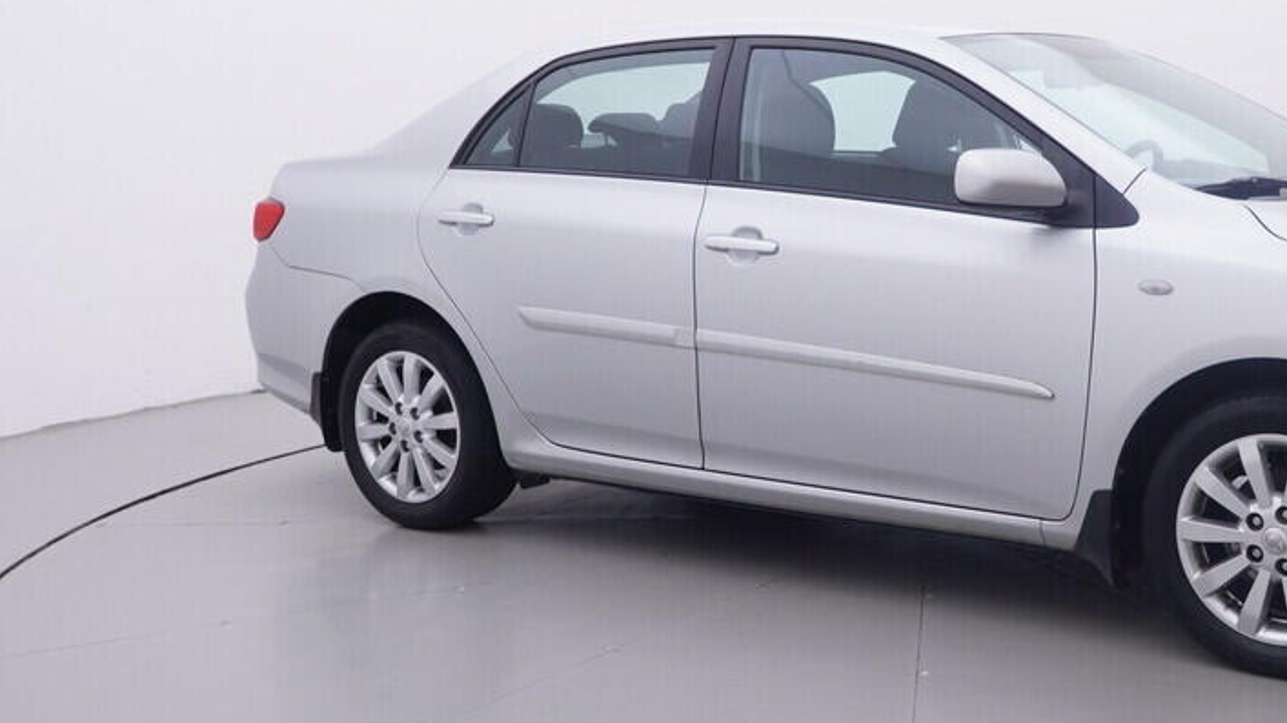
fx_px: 1640
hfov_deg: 41.8
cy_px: 297
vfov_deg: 24.8
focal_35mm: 48
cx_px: 930
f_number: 5
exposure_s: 1/80
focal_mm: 15
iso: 200
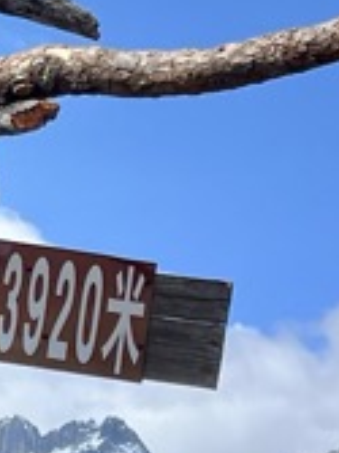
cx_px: -282
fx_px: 2445
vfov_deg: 10.6
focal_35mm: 187
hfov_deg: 7.7
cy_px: 212
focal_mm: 5.7
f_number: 1.5
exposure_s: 1/5319
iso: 50
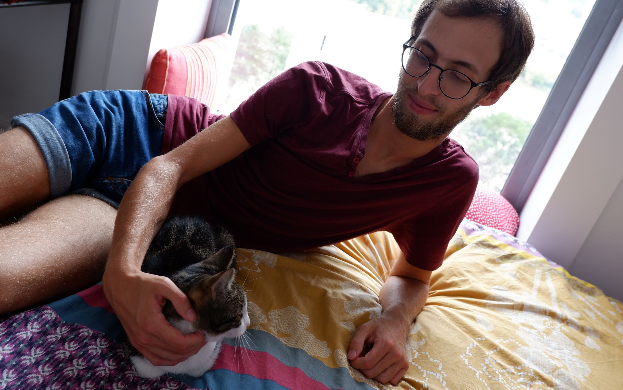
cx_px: 309
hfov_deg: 56.7
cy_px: 191
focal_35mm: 34
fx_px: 577
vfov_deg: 37.3
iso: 500
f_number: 4.2
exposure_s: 1/45
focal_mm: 22.1
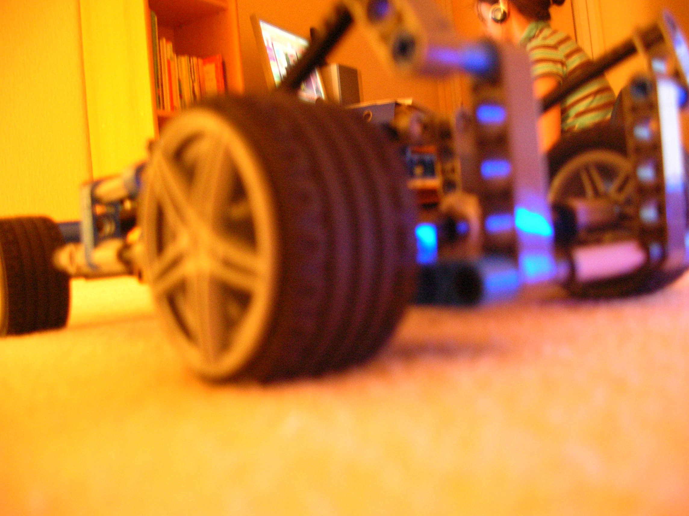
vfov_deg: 40.6
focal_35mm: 35
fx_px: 696
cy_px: 258
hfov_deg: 52.7
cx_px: 344
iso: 200
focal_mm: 5.8
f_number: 2.8
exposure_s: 1/1.6
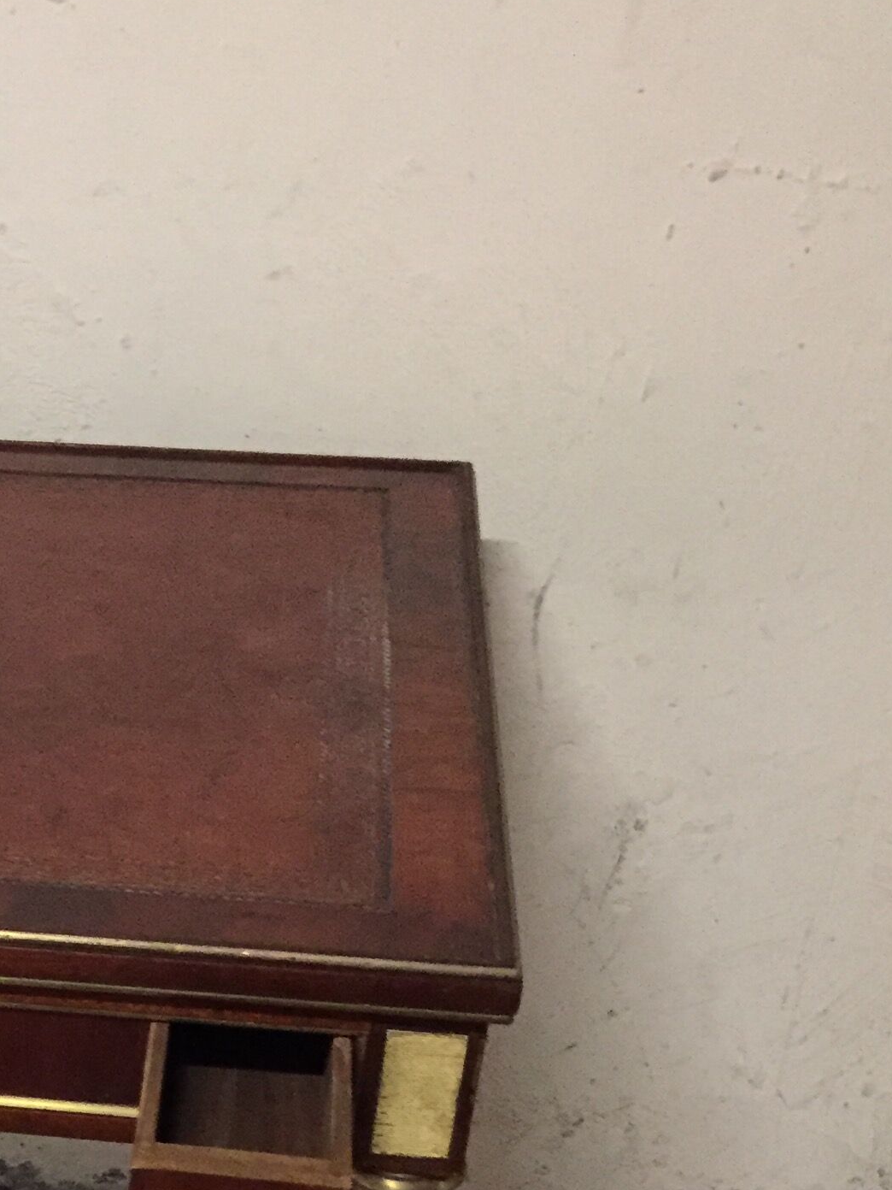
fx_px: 2336
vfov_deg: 26.5
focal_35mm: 68
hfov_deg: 20.4
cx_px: -145
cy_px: 1287
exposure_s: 1/17
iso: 320
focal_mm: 4.15
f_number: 2.2
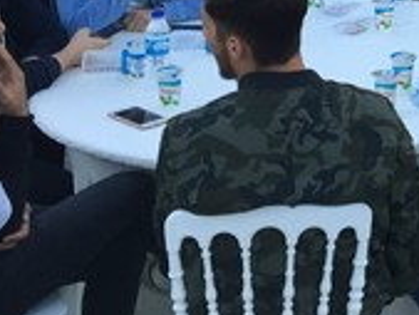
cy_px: -238
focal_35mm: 115
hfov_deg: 15.7
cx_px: 632
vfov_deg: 12.0
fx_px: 1393
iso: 32
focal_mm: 4.15
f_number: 2.2
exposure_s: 1/33
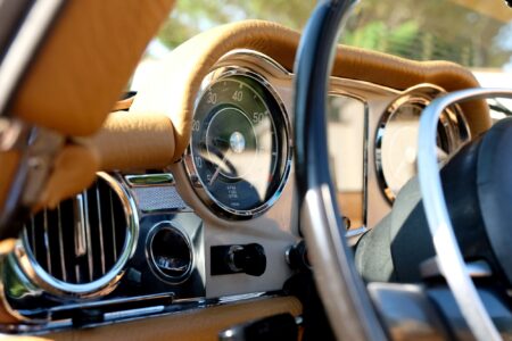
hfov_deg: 49.6
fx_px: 555
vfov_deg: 34.2
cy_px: 170
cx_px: 256
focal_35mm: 39
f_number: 3.2
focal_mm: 25.7
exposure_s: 1/220
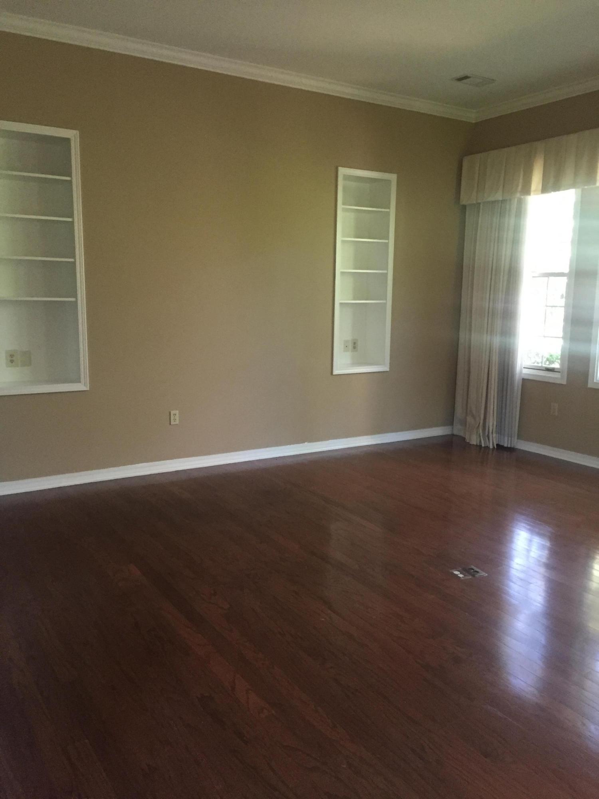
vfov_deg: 61.7
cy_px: 400
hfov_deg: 48.2
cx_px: 300
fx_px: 669
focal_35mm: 29
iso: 250
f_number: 2.2
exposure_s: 1/30
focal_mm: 4.15
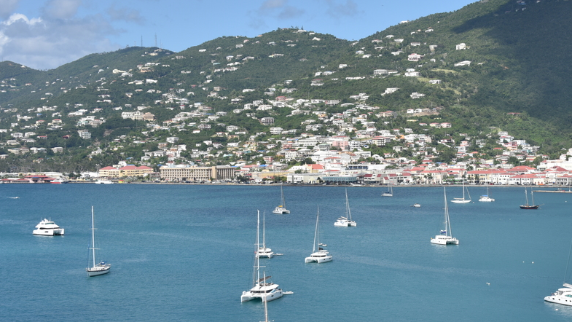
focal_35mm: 82
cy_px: 168
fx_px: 1244
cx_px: 432
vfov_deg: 14.8
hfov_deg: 25.6
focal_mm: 48
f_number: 10
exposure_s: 1/400
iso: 100
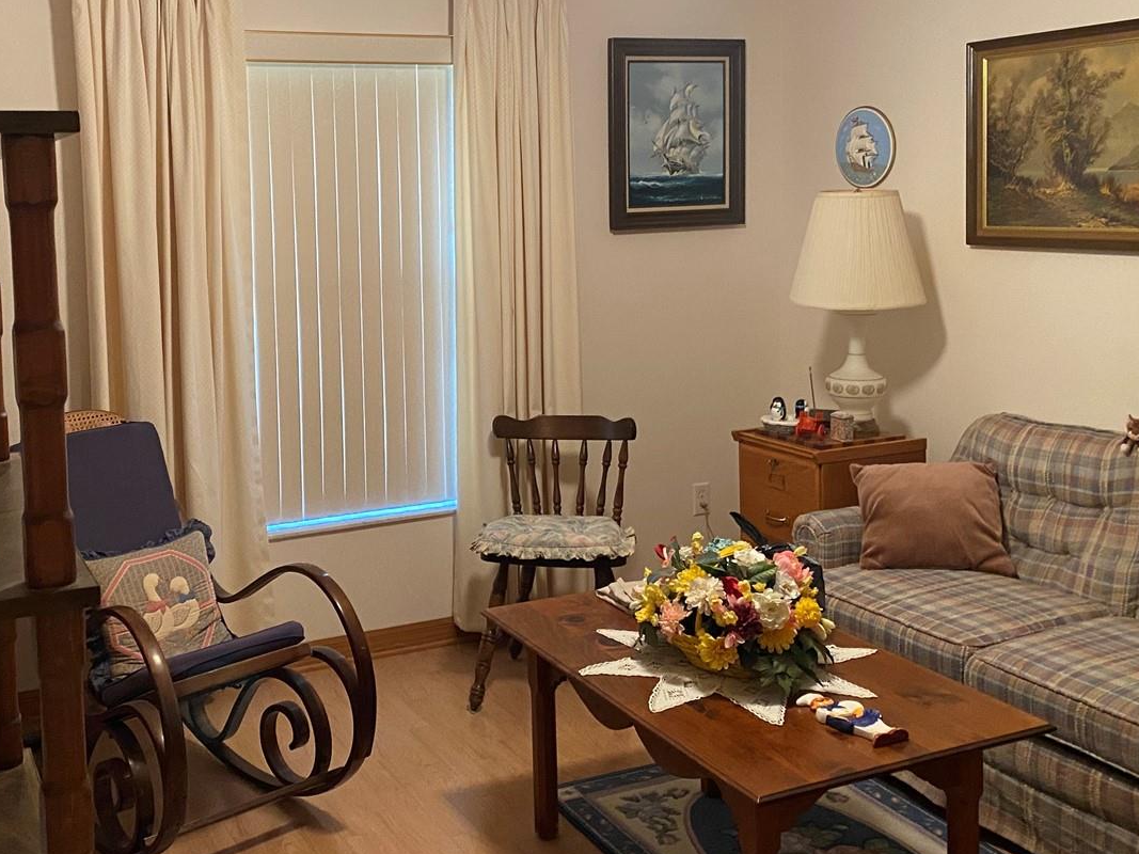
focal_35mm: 39
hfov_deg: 47.5
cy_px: 312
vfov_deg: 36.6
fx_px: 1283
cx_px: 447
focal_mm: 4.25
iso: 500
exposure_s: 1/60
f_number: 1.8
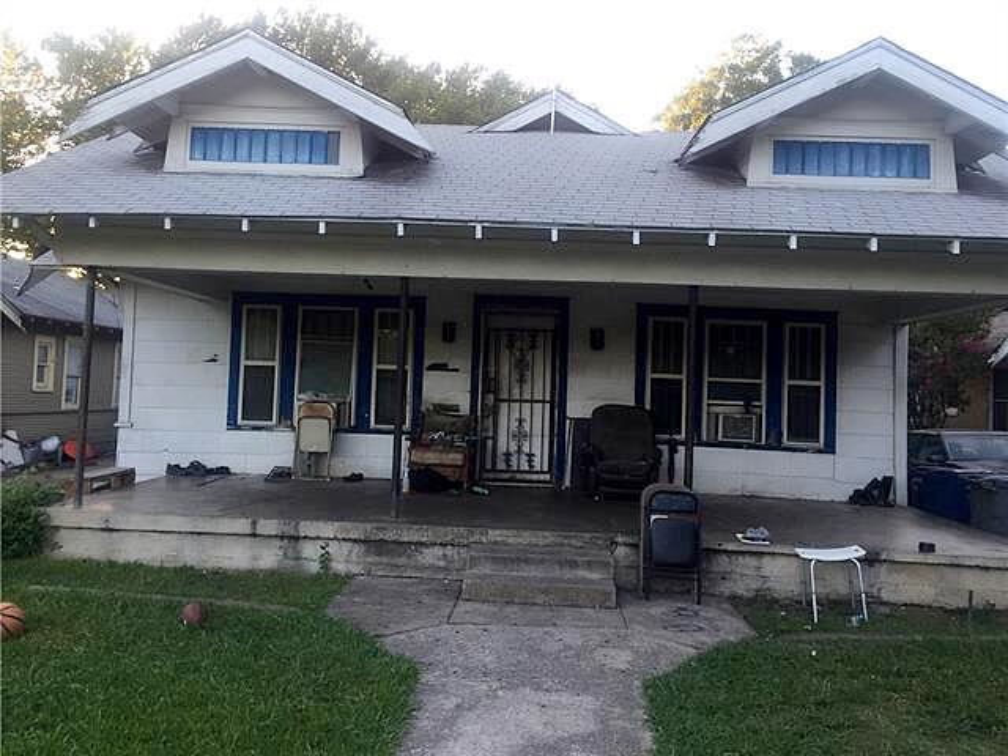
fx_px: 844
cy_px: 378
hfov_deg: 61.7
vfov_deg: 48.2
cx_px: 504
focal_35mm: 29
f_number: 2.2
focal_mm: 4.15
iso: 32
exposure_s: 1/60
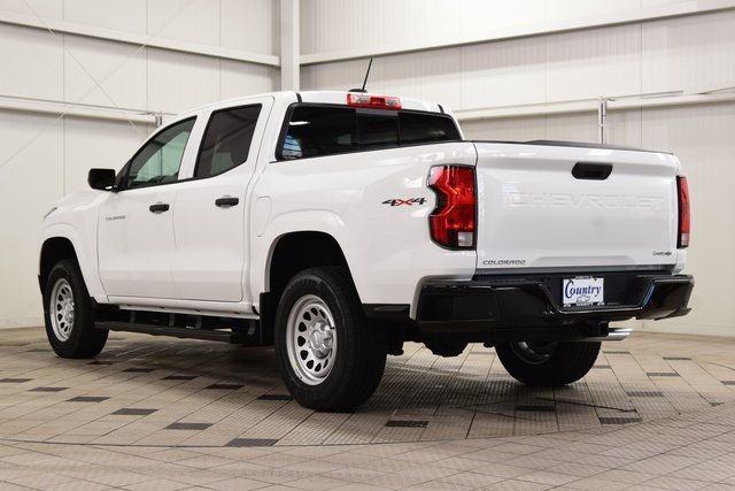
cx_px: 368
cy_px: 246
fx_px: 1164
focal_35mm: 57
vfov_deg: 23.8
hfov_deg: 35.0
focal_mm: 38
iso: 640
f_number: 7.1
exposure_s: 1/30
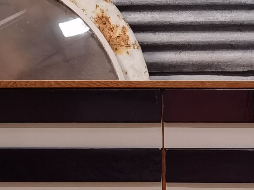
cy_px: 193
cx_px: 279
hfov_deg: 13.3
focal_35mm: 146
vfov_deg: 10.1
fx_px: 1071
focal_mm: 6.71
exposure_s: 1/20
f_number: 1.9
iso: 800
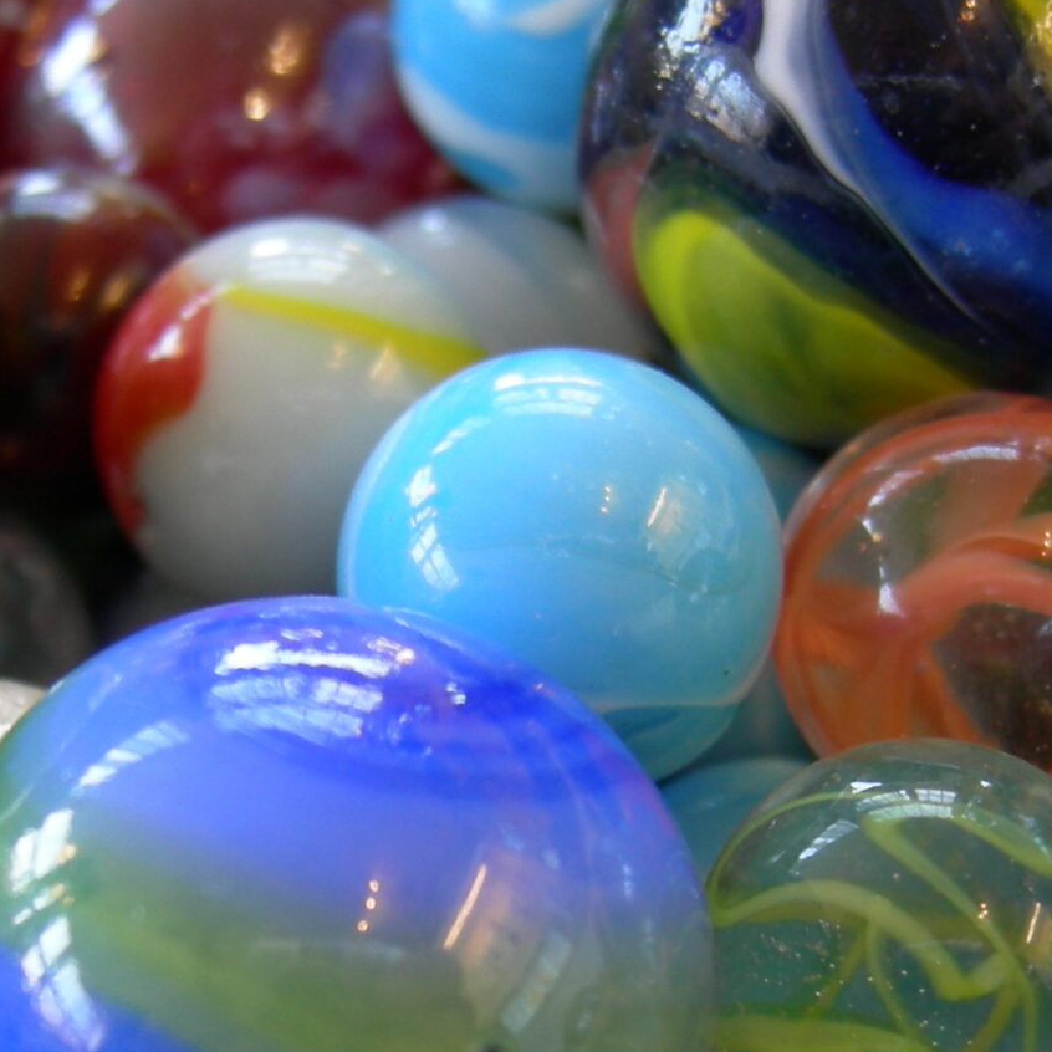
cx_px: 474
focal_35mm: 77
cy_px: 780
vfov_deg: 22.3
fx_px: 2647
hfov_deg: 22.5
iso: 64
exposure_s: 1/9.6
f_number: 2.7
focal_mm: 7.5
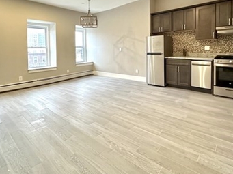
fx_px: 141
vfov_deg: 61.4
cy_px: 54
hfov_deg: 79.0
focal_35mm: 21
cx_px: 116
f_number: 2.2
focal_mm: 2.22
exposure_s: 1/60
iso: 400
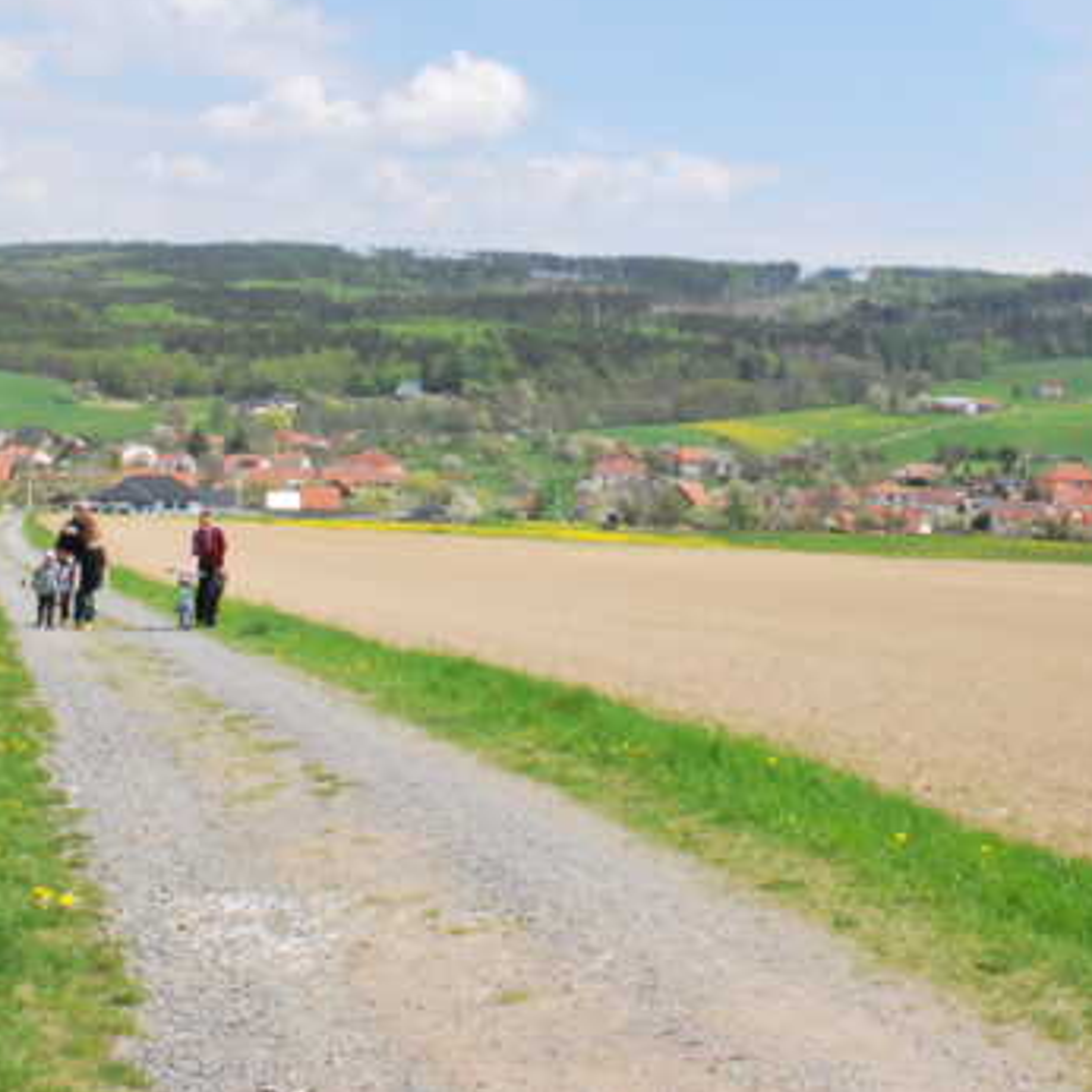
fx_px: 1892
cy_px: 260
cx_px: 527
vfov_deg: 31.6
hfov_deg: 32.2
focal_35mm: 53
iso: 800
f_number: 18
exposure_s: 1/320
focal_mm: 18
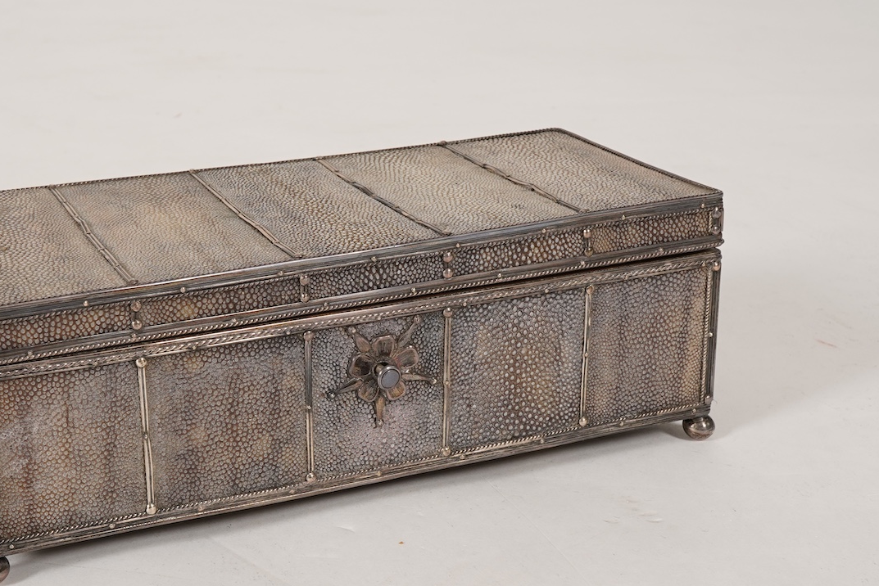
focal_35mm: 66
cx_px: 345
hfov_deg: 30.4
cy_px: 349
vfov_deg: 20.6
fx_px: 1612
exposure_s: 1/125
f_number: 22
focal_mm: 30
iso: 400
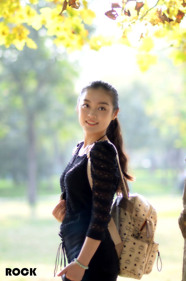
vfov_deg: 16.1
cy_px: 140
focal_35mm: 128
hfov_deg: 10.7
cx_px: 93
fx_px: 993
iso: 100
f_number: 1.8
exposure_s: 1/320
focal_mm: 85
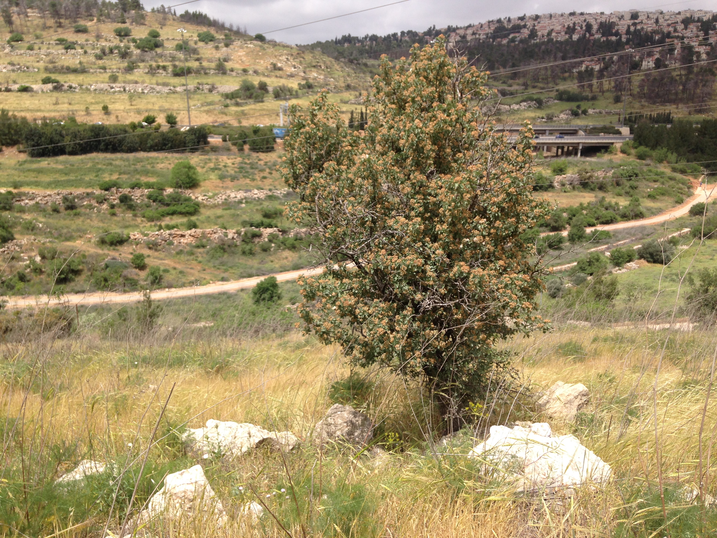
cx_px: 358
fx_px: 684
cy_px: 269
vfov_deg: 42.9
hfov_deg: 55.4
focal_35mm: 33
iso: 50
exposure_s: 1/1595
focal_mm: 4.12
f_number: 2.4
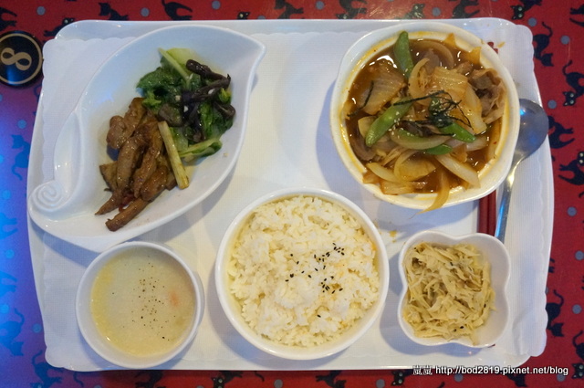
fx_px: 583
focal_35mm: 36
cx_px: 292
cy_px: 194
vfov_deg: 36.8
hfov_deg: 53.2
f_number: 4.5
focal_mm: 24
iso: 3200
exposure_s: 1/100
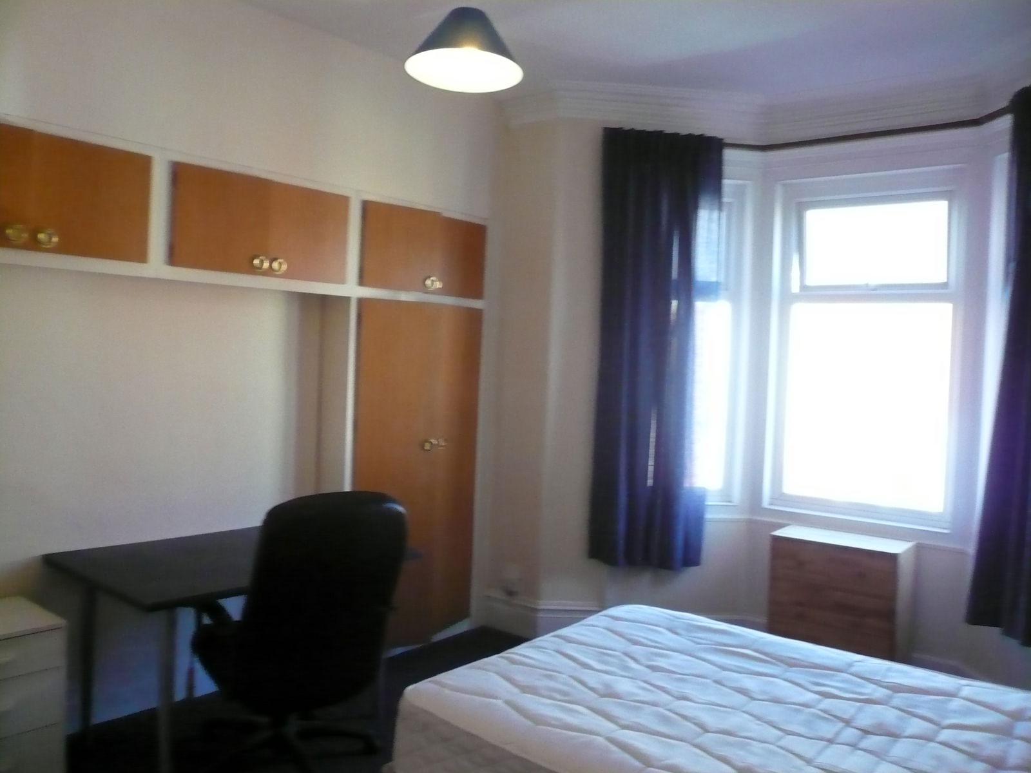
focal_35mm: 28
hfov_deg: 63.4
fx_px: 834
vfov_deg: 49.7
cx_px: 516
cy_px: 386
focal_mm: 4.6
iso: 400
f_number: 2.8
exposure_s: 1/125
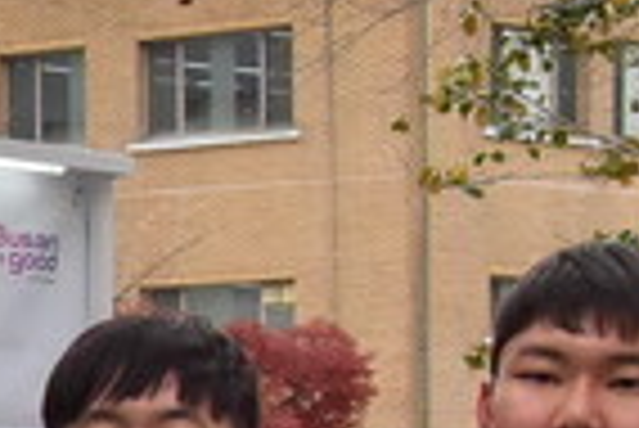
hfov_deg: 7.7
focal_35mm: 243
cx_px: -1035
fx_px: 4318
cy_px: 581
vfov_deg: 5.6
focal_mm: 24
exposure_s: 1/3200
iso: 1600
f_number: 14
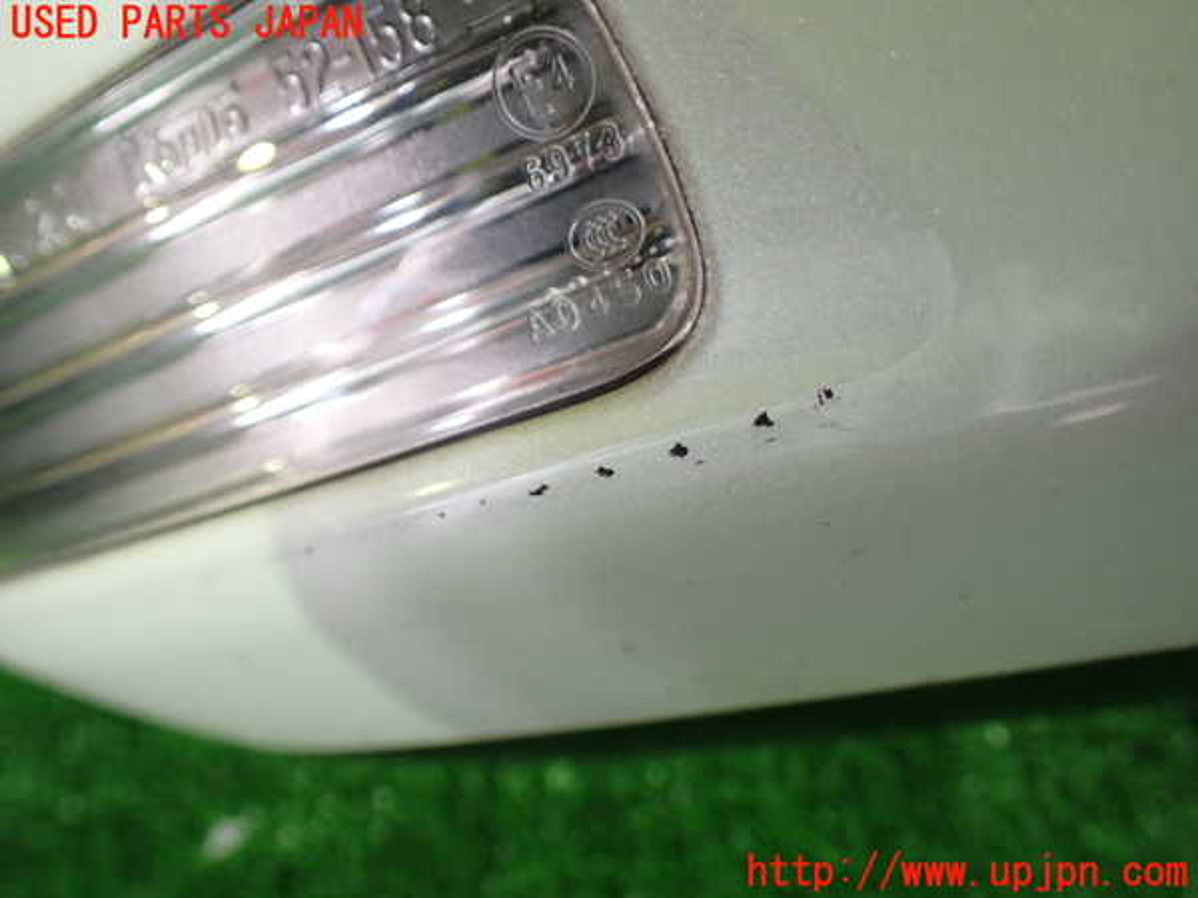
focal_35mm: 30
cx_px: 599
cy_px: 449
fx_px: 1038
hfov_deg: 60.0
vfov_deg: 46.8
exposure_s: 1/50
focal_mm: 5.4
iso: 800
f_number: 2.3
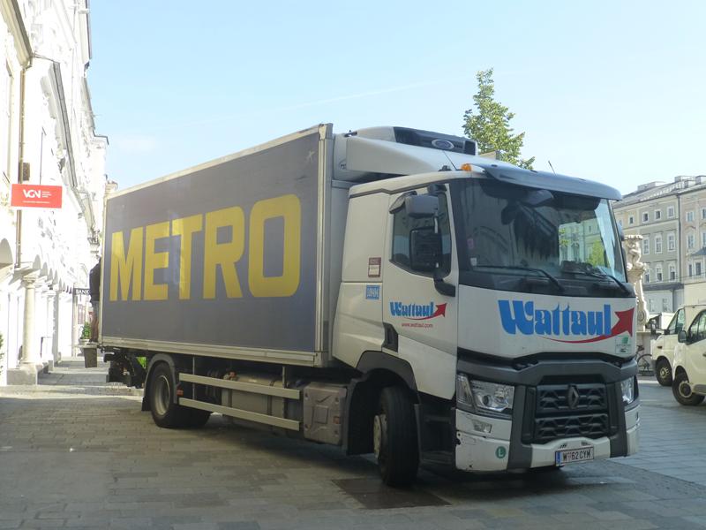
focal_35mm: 44
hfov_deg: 42.9
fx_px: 897
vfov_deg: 32.9
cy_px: 265
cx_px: 353
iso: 160
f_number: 4.1
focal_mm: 7.9
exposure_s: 1/400
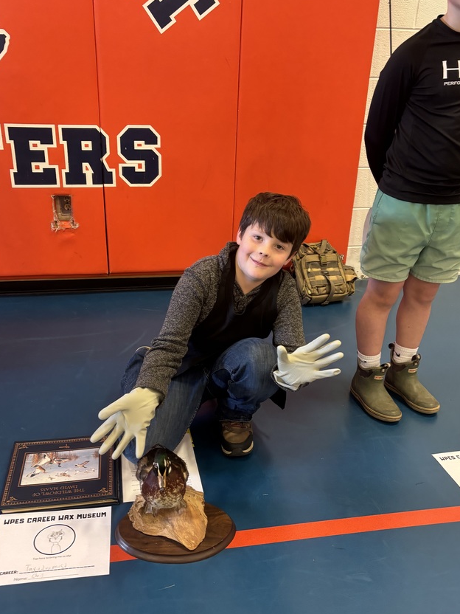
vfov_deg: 56.7
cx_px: 219
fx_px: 567
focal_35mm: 32
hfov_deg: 44.1
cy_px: 334
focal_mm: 5.96
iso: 250
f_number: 1.6
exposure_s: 1/60
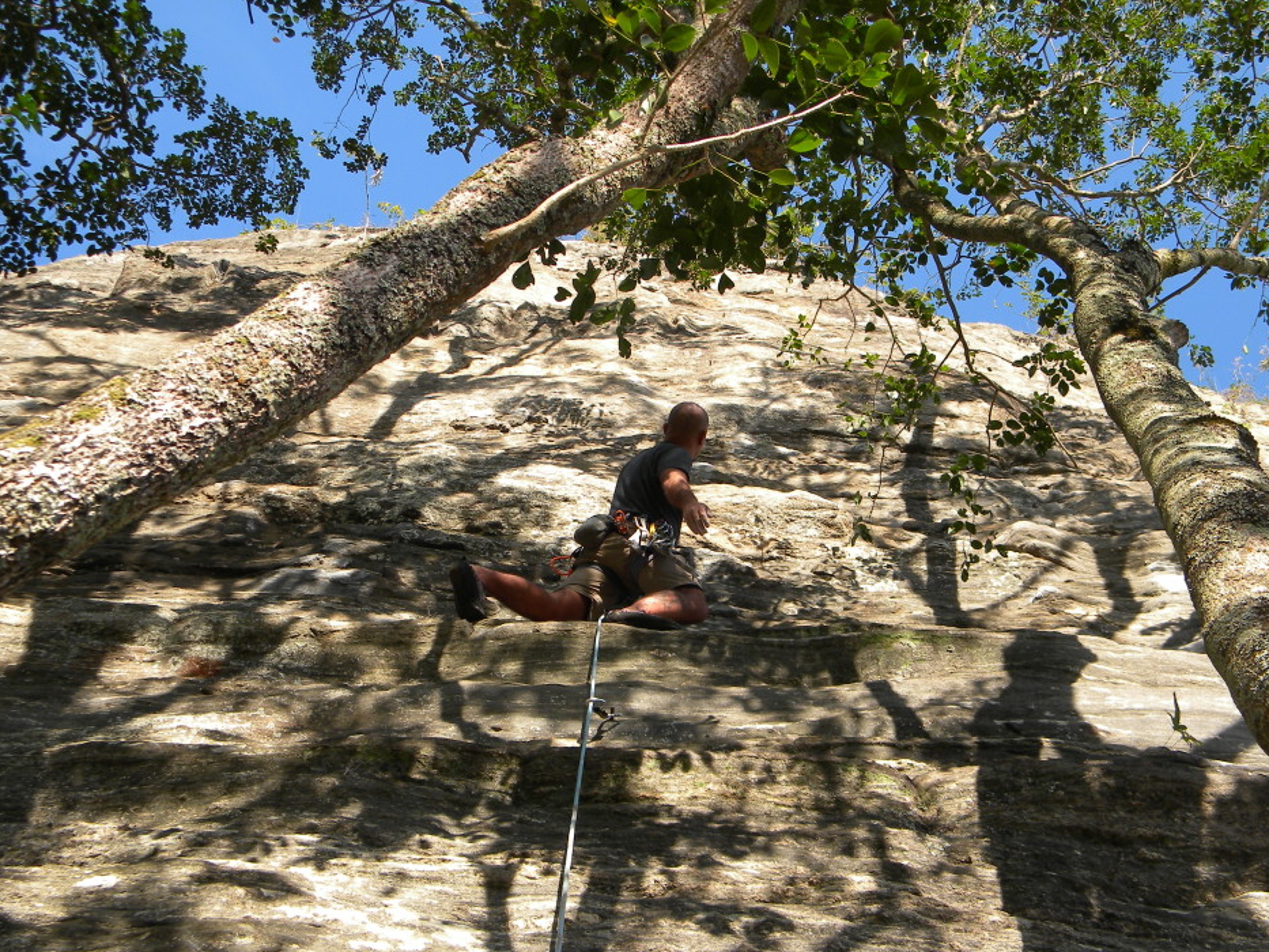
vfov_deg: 32.2
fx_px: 1650
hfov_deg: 42.1
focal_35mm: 45
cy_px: 520
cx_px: 661
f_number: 3.8
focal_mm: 7.3
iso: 80
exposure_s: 1/190
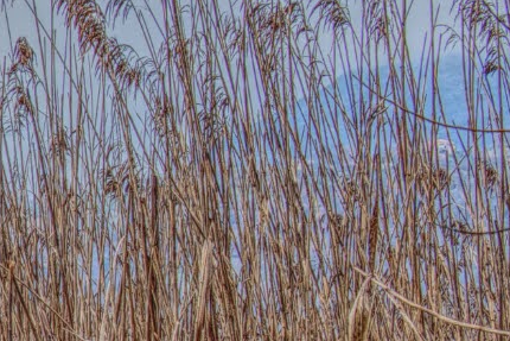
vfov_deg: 3.8
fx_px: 5059
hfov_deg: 5.6
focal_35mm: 357
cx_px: -664
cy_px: 468
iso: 250
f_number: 11
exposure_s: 1/15
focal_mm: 50
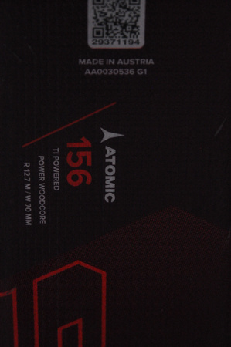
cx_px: 116
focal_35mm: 158
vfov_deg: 13.1
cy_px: 174
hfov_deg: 8.7
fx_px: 1519
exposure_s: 1/125
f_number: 9.5
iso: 3200
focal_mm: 105
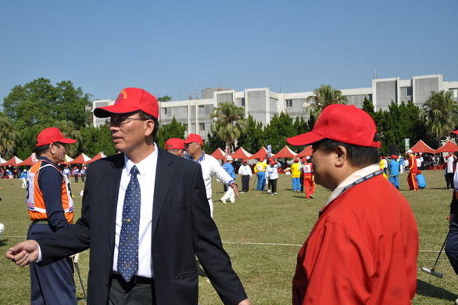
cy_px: 154
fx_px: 547
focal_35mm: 43
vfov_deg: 31.2
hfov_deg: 45.5
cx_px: 224
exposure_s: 1/1250
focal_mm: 28
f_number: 4
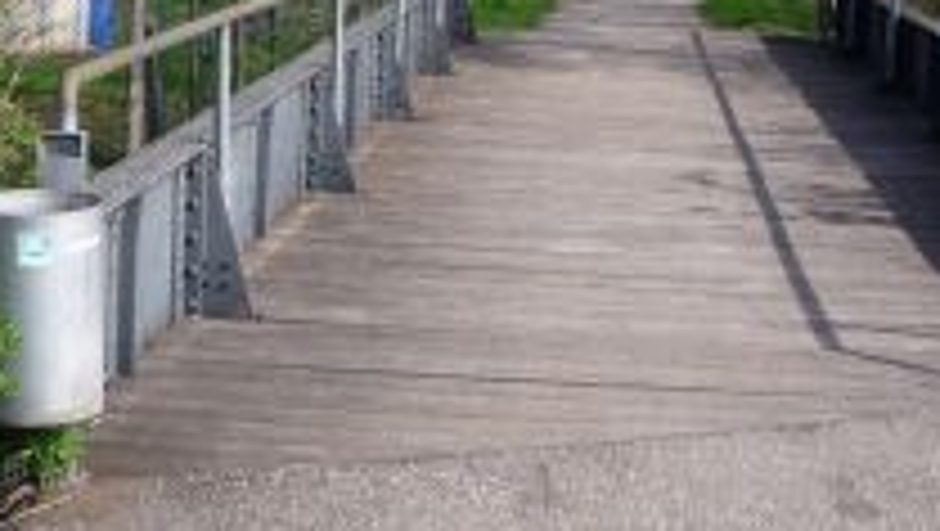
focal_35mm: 80
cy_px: -54
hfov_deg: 26.5
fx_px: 1996
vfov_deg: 14.8
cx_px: 526
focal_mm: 5.2
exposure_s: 1/400
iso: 100
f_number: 4.5
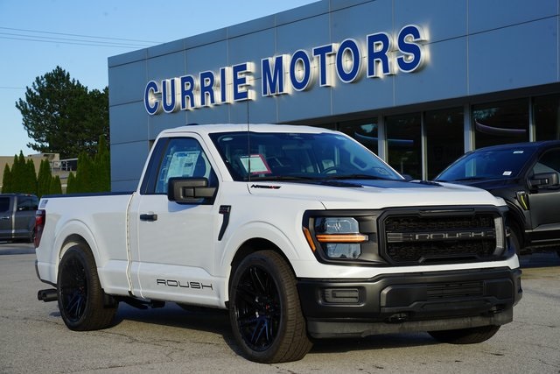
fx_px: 1105
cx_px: 280
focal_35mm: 71
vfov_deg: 19.2
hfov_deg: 28.4
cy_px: 187
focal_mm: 71
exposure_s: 1/100
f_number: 13
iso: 100
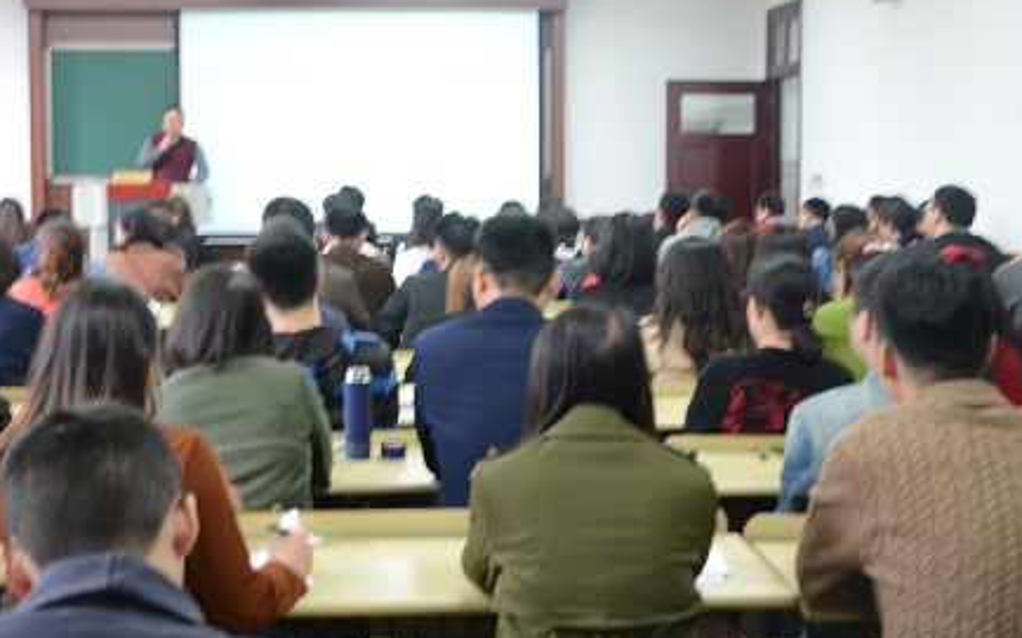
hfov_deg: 36.4
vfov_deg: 23.2
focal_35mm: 56
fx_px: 1552
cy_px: 240
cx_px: 439
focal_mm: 25
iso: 200
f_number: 4
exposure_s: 1/4
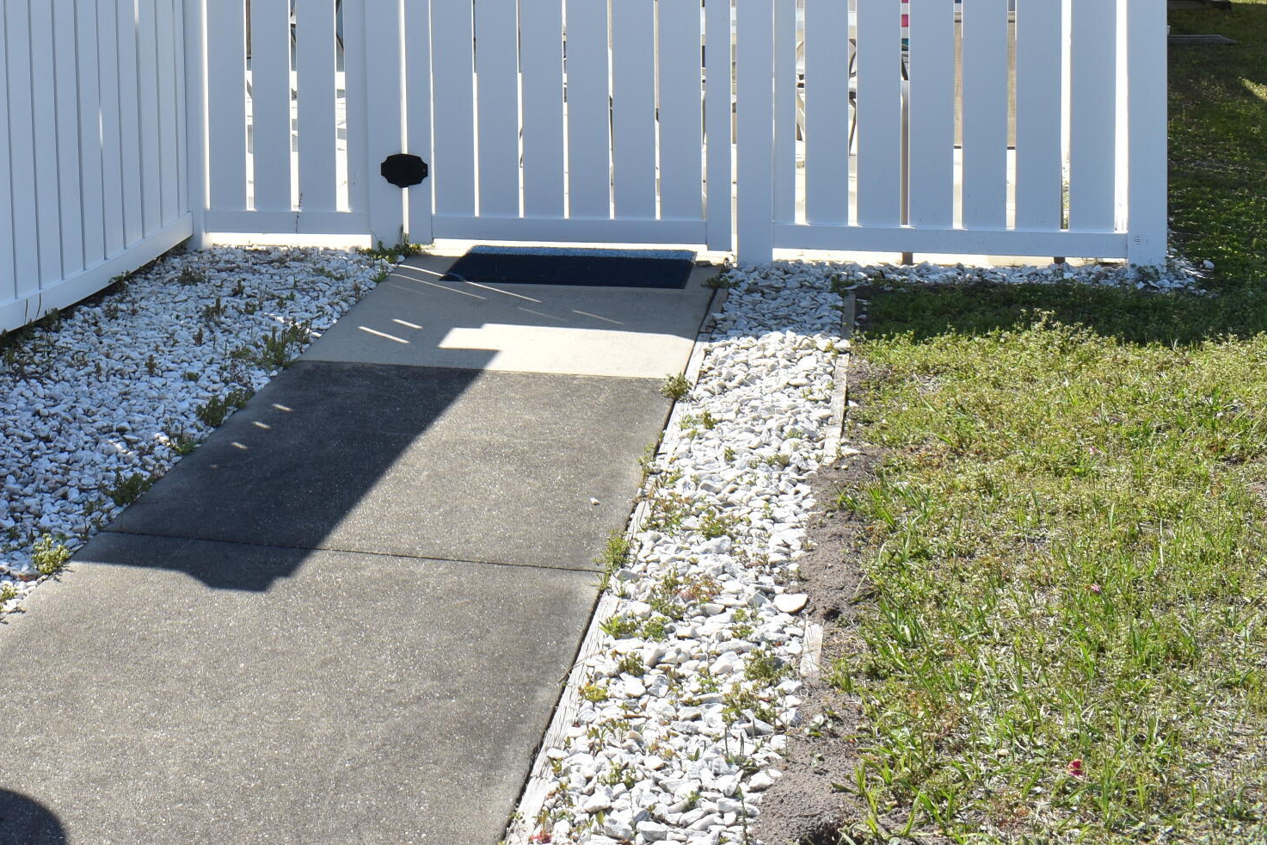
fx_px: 1936
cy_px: 1
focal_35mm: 55
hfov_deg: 35.2
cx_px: 276
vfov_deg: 23.6
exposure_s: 1/320
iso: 100
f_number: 9
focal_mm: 18
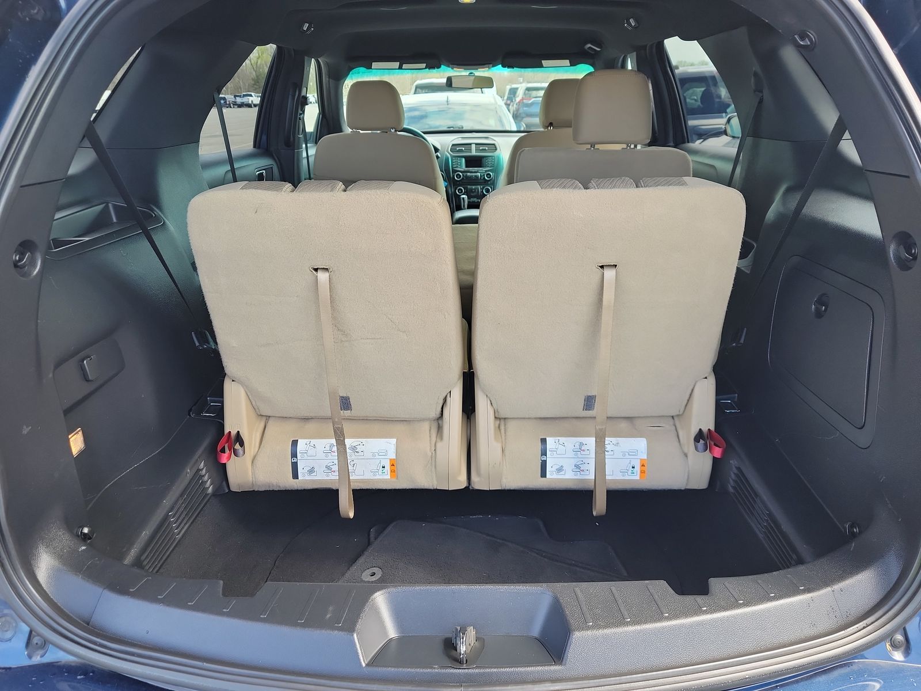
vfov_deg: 56.8
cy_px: 346
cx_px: 460
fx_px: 639
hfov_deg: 71.6
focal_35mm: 24
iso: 58
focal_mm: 6.7
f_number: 1.8
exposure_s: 1/59
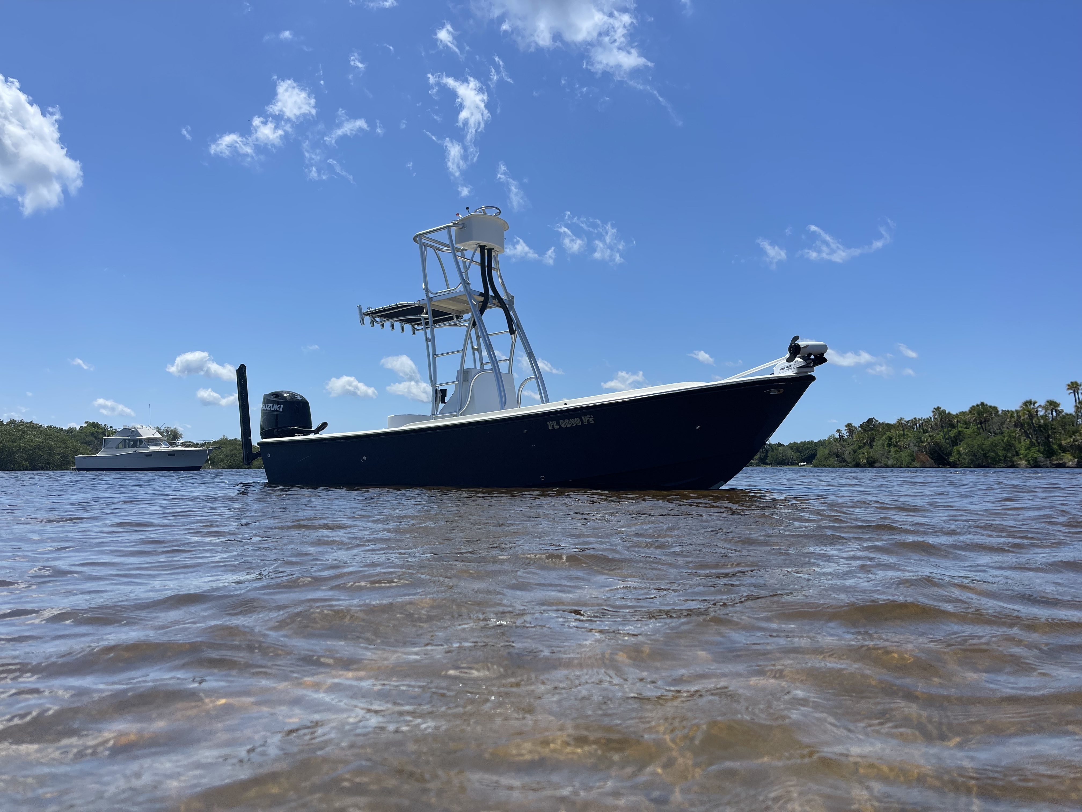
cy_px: 406
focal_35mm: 26
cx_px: 541
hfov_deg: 67.3
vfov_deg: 53.1
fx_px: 813
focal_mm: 5.1
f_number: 1.6
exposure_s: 1/7407
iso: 50
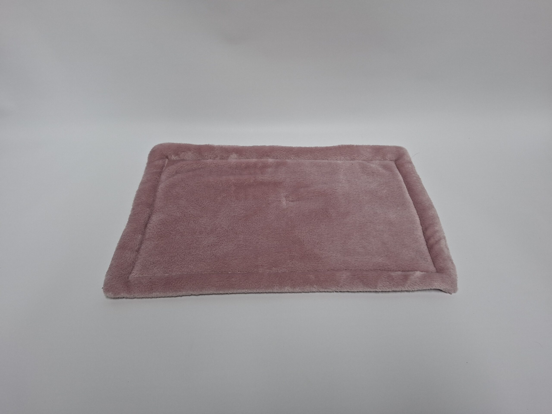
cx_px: 276
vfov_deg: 58.9
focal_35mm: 23
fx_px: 367
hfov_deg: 73.9
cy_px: 207
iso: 160
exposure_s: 1/120
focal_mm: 5.54
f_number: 1.8
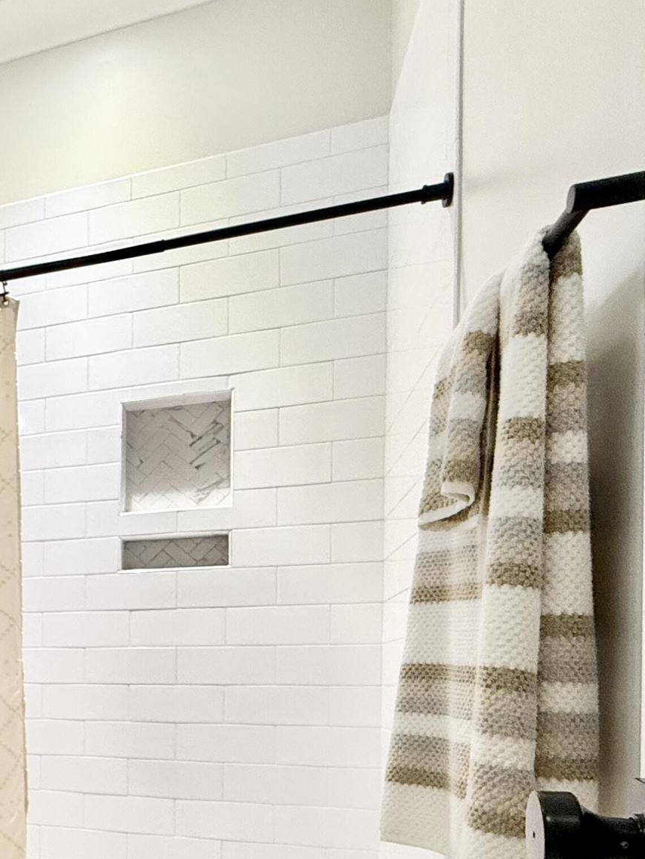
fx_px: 919
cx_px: -242
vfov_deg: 47.5
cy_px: 684
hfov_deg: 29.2
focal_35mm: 37
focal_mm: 2.22
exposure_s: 1/120
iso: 200
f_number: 2.2
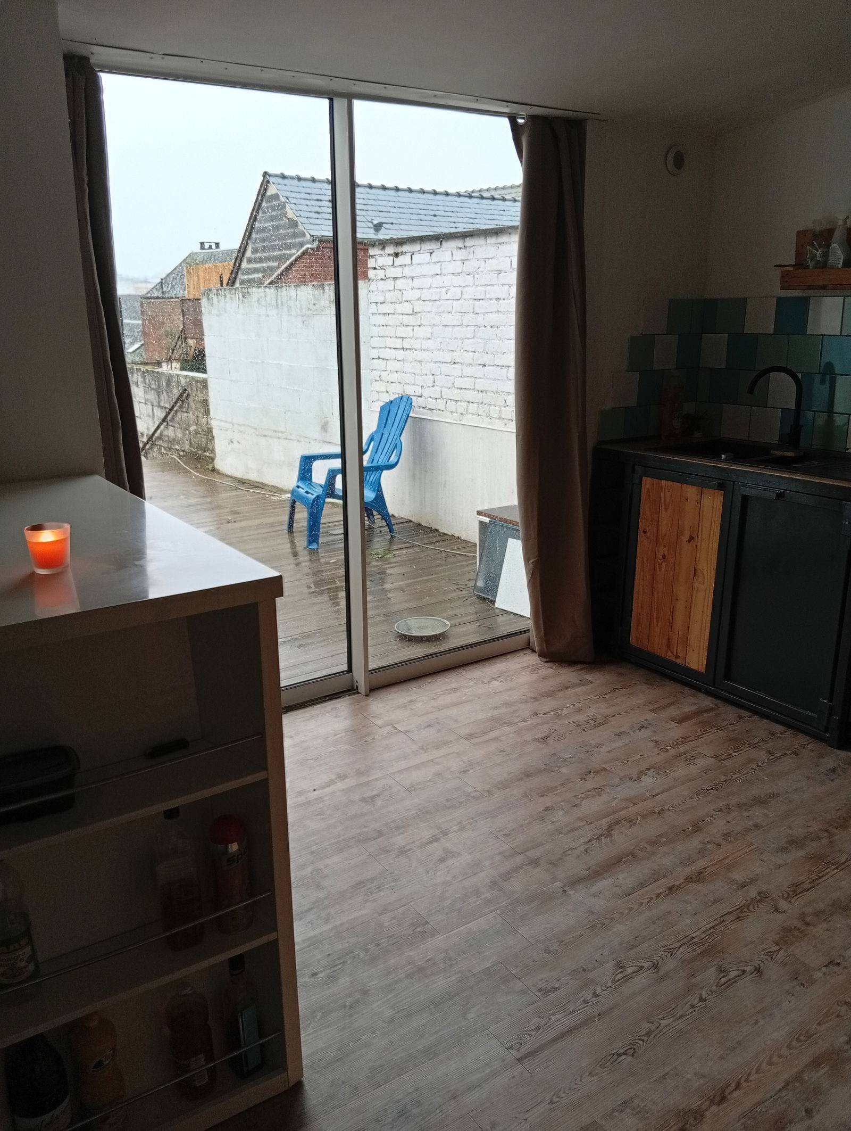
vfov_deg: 67.2
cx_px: 426
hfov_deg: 53.2
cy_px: 566
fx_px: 850
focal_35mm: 26
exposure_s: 1/50
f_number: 1.8
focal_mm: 3.96
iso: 197
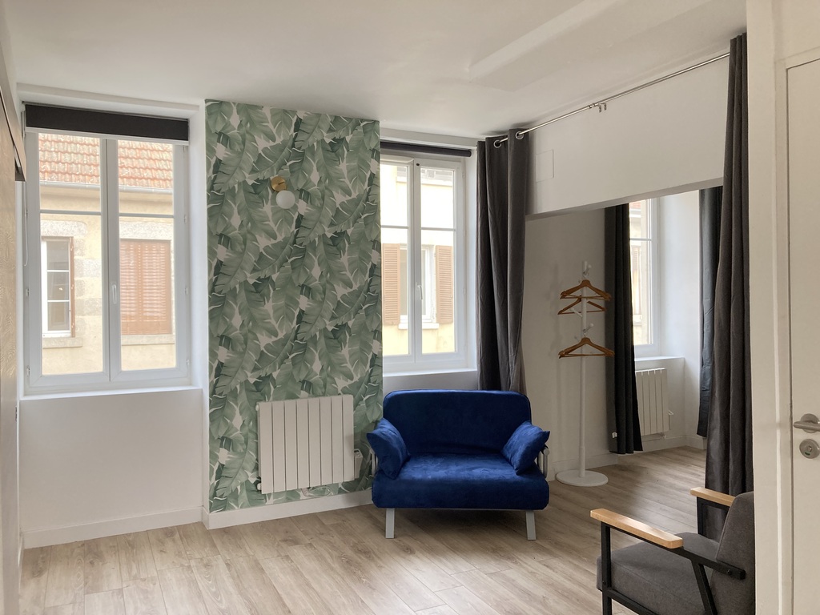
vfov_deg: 49.7
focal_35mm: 28
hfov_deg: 63.4
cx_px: 410
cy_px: 308
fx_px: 663
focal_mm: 3.99
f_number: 1.8
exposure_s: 1/121
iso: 64
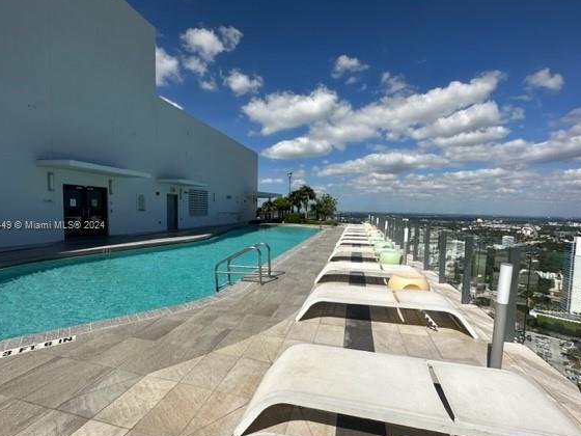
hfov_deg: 94.5
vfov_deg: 78.1
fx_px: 269
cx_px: 294
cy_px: 226
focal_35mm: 16
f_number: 2.2
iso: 50
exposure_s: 1/5291
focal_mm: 2.22
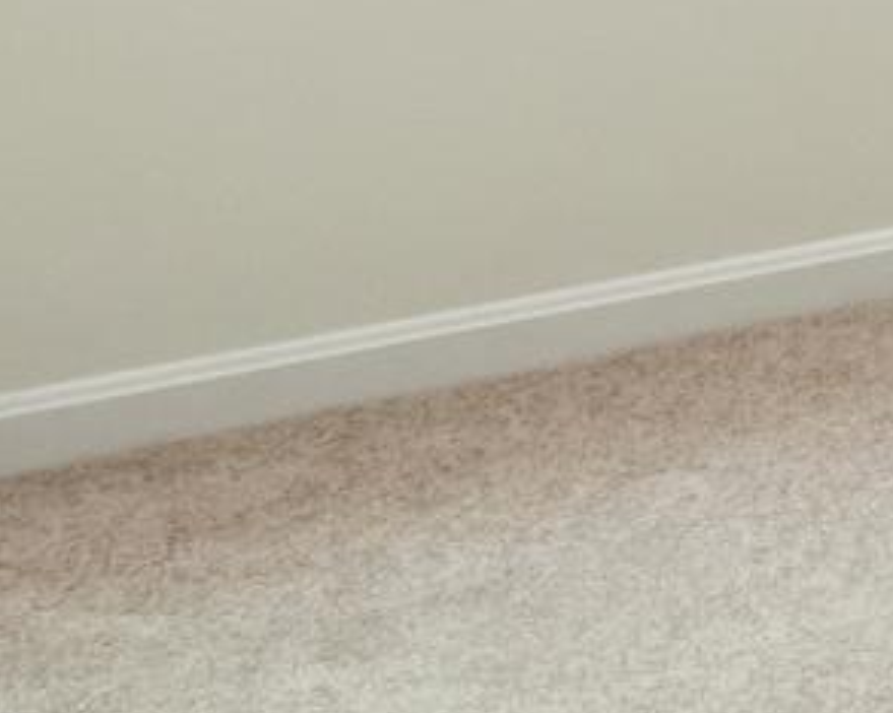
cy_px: -913
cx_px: 2898
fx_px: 2773
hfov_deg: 10.4
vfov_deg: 12.2
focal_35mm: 105
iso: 500
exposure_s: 1/10
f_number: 8
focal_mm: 16
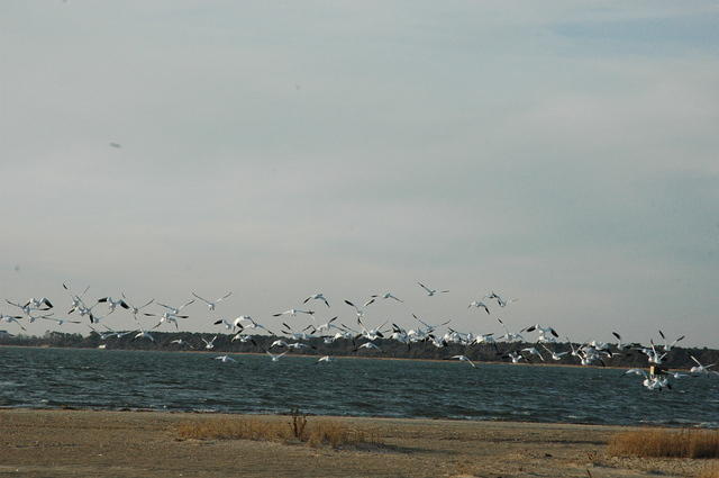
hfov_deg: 19.5
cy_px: 239
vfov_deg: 13.0
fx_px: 2094
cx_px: 360
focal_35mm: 105
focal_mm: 70
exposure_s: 1/800
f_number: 14
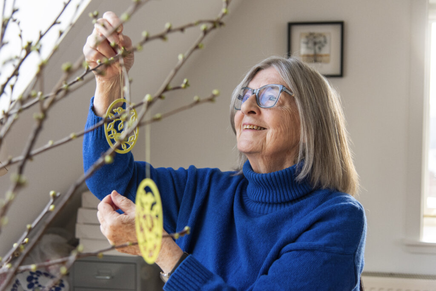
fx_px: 581
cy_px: 146
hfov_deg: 41.1
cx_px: 218
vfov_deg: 28.1
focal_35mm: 48
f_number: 4
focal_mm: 48
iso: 1250
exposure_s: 1/320
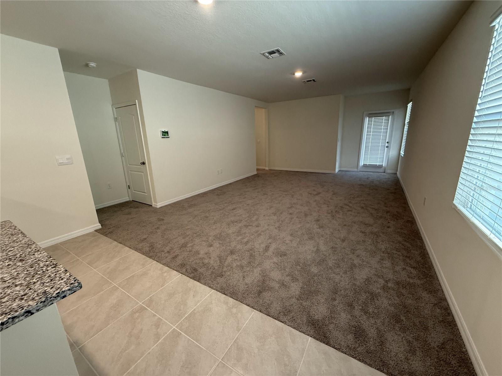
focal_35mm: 14
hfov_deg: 102.1
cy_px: 188
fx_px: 203
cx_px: 251
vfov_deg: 85.7
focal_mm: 2.22
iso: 320
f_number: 2.2
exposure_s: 1/120
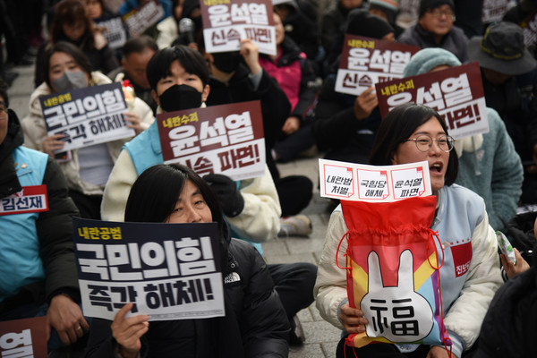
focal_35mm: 78
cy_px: 179
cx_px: 268
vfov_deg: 17.5
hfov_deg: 26.0
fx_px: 1163
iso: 100
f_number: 4
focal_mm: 78
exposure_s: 1/125
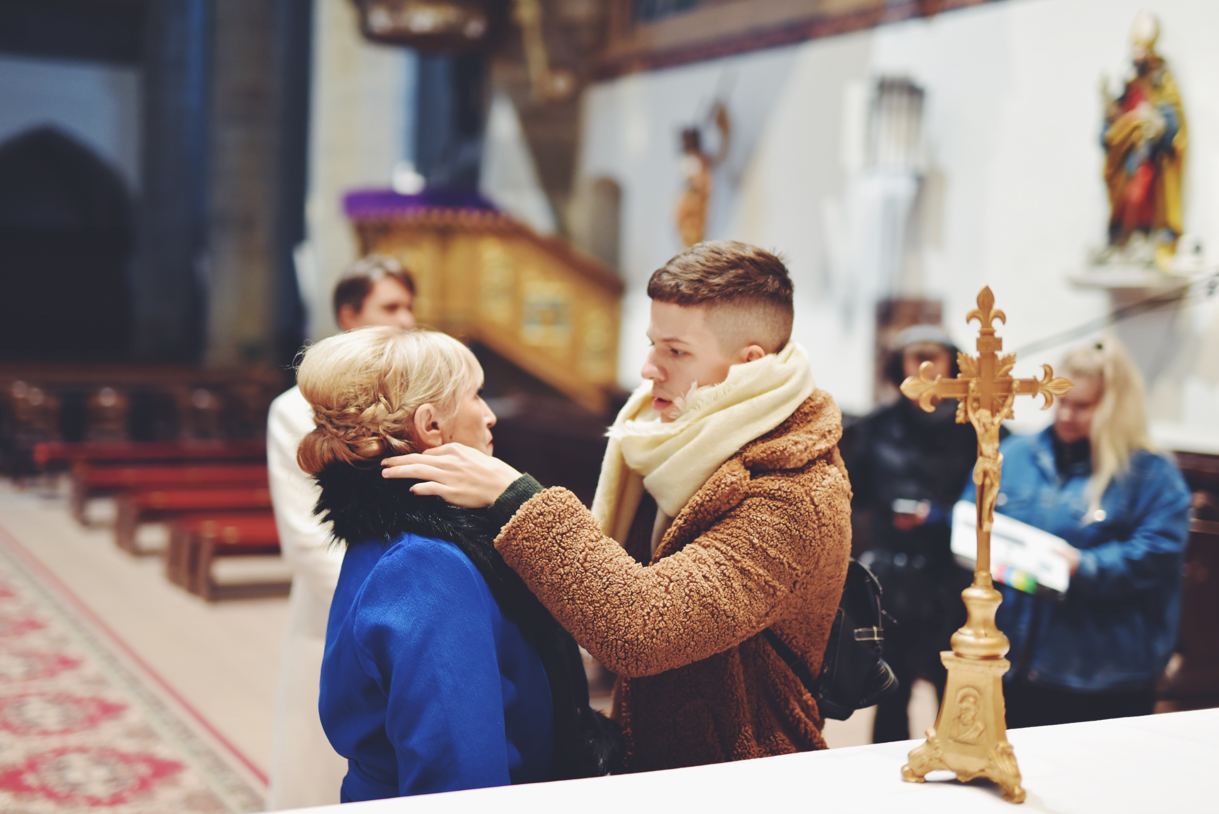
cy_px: 407
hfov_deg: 39.6
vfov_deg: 27.0
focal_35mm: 50
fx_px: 1694
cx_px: 610
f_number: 1.4
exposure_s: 1/60
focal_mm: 50
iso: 900
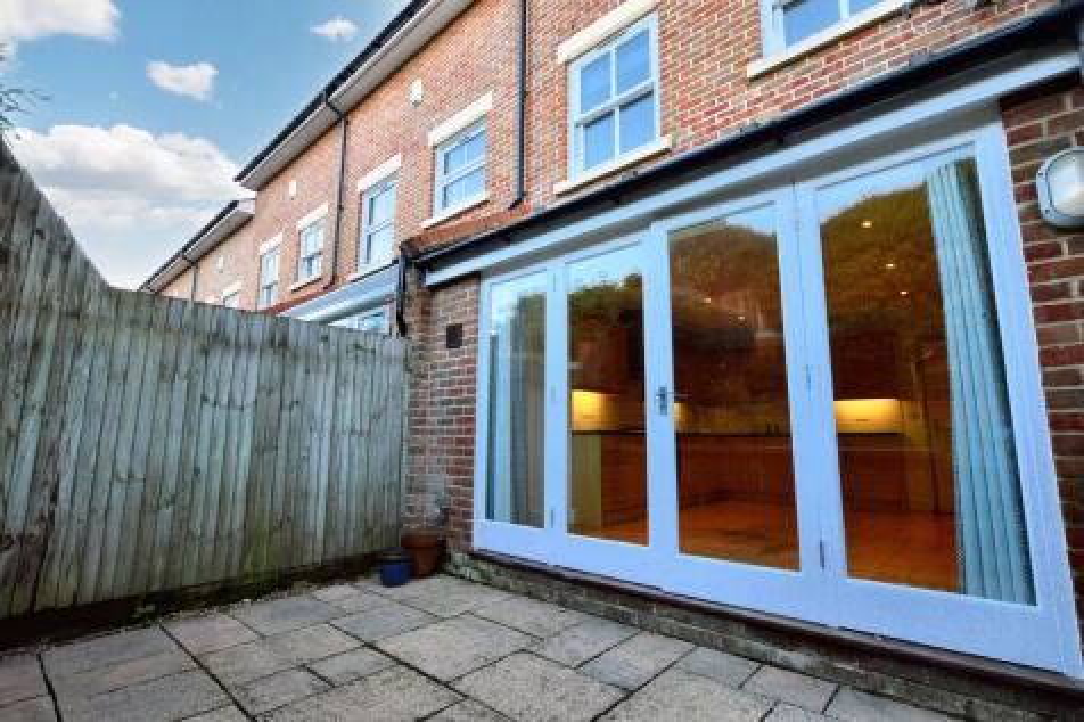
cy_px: 361
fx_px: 497
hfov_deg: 95.0
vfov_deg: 72.0
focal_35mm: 16
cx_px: 542
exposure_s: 1/100
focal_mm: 11
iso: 400
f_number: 9
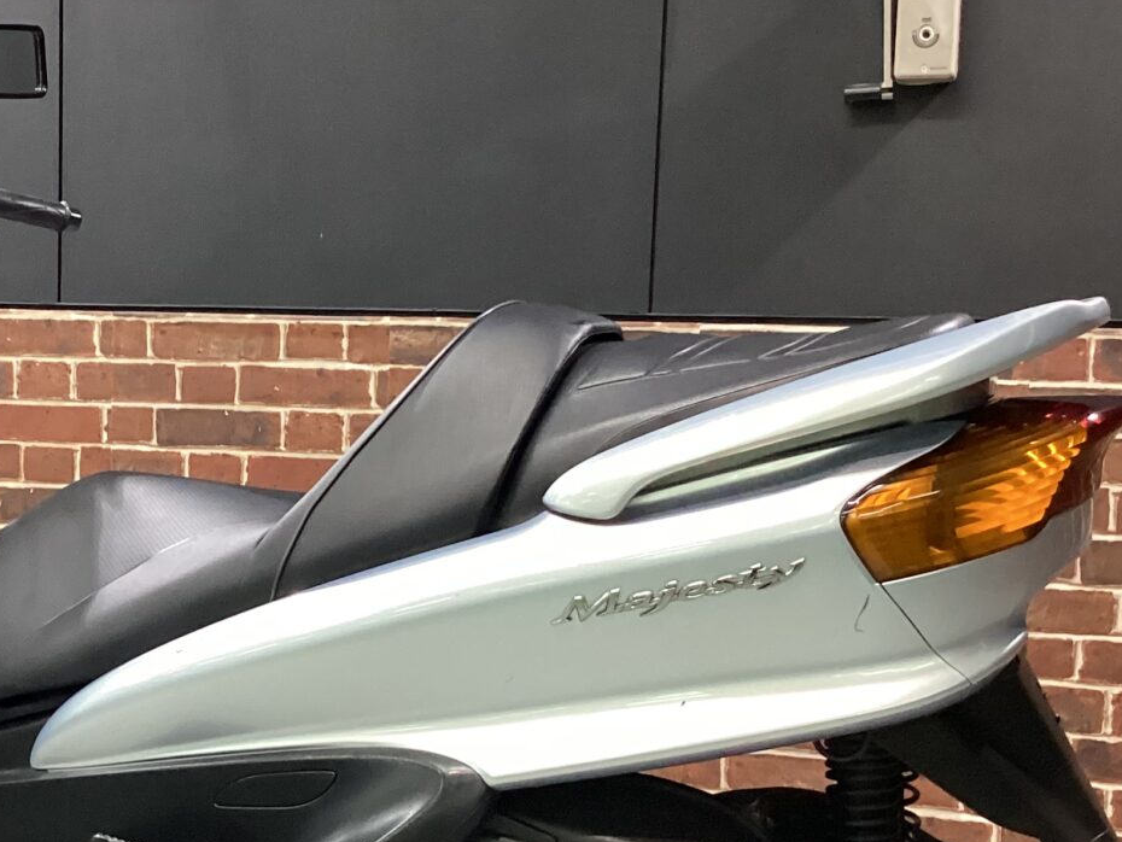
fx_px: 2075
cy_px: 567
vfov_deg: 22.8
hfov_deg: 29.7
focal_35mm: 64
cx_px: 255
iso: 250
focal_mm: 3.3
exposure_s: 1/40
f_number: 2.4
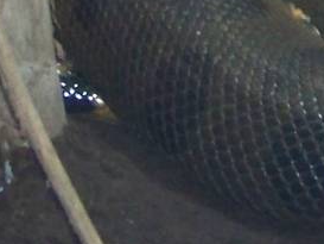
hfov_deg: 3.5
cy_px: -229
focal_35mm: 563
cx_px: 489
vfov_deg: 2.6
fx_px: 5272
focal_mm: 16.2
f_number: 3.2
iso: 200
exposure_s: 1/30
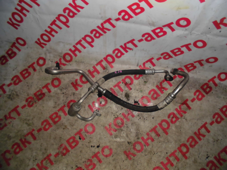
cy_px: 85
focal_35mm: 26
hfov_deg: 67.3
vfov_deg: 53.1
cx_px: 114
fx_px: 170
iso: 200
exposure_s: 1/60
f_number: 3.5
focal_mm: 4.6
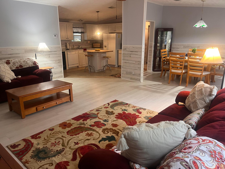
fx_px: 169
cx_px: 112
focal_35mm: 26
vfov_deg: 53.1
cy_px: 84
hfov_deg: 67.3
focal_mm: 5.1
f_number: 1.6
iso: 250
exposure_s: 1/60
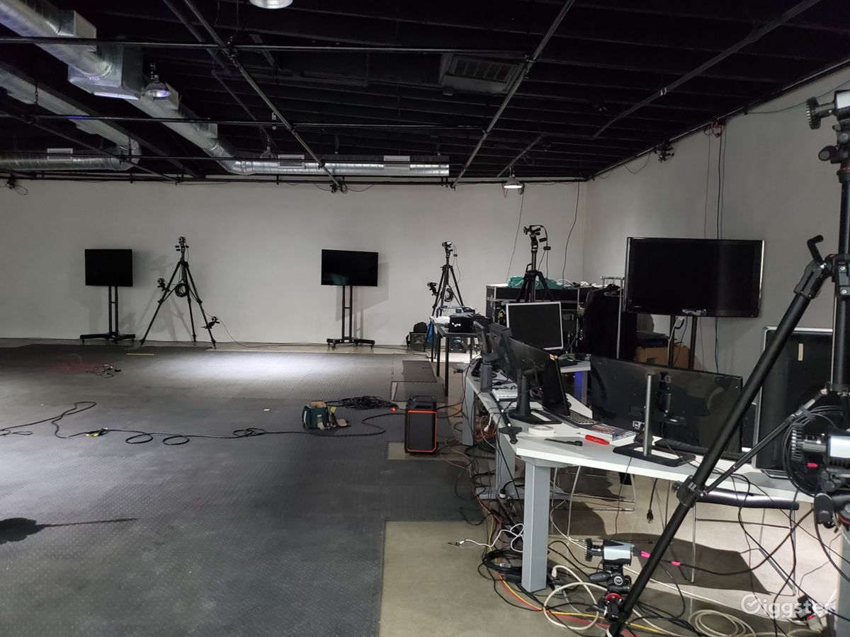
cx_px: 425
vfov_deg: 53.1
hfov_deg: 67.3
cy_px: 318
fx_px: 638
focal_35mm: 26
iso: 500
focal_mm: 4.3
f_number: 1.5
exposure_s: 1/24
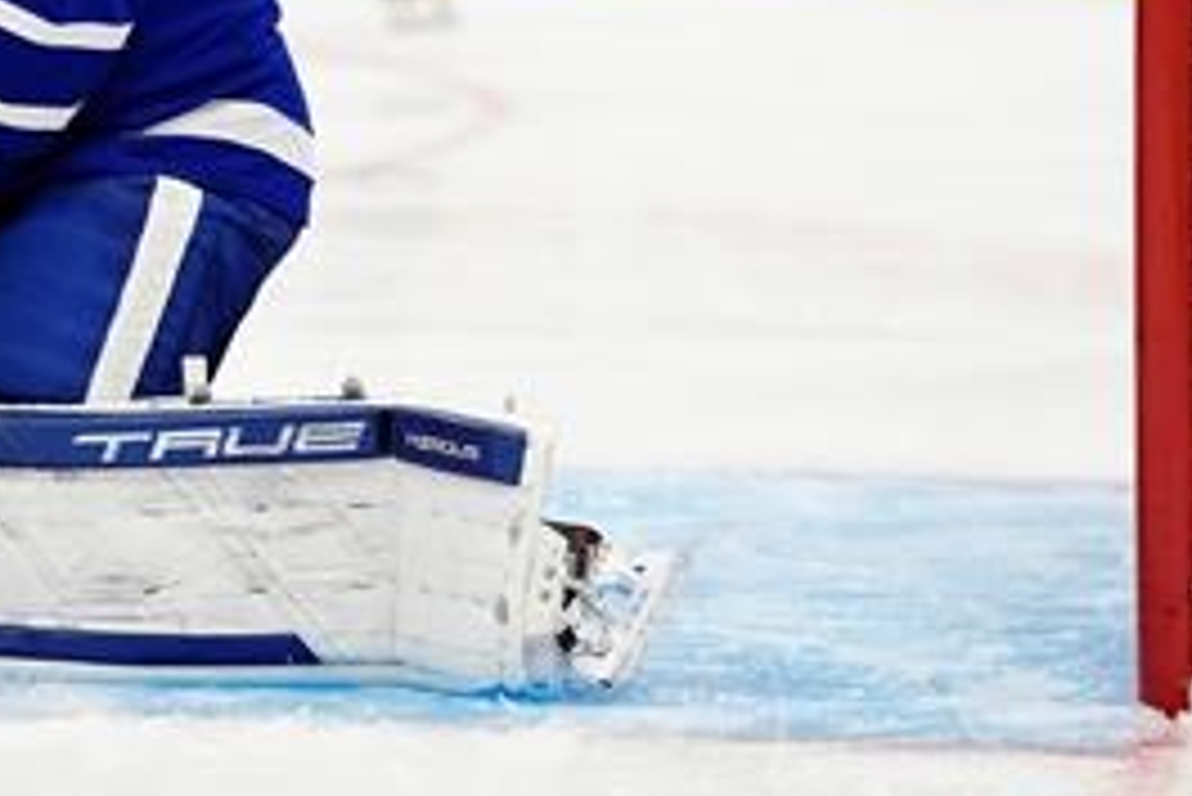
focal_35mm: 299
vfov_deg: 4.6
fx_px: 9905
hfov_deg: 6.8
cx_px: -265
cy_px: -160
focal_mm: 122
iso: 2000
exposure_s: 1/2000
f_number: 2.8
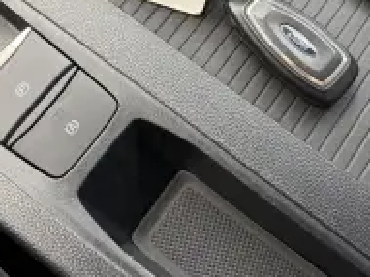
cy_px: 56
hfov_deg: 38.9
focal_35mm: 49
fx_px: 523
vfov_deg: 29.0
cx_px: 180
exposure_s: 1/121
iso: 100
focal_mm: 5.96
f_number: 1.6
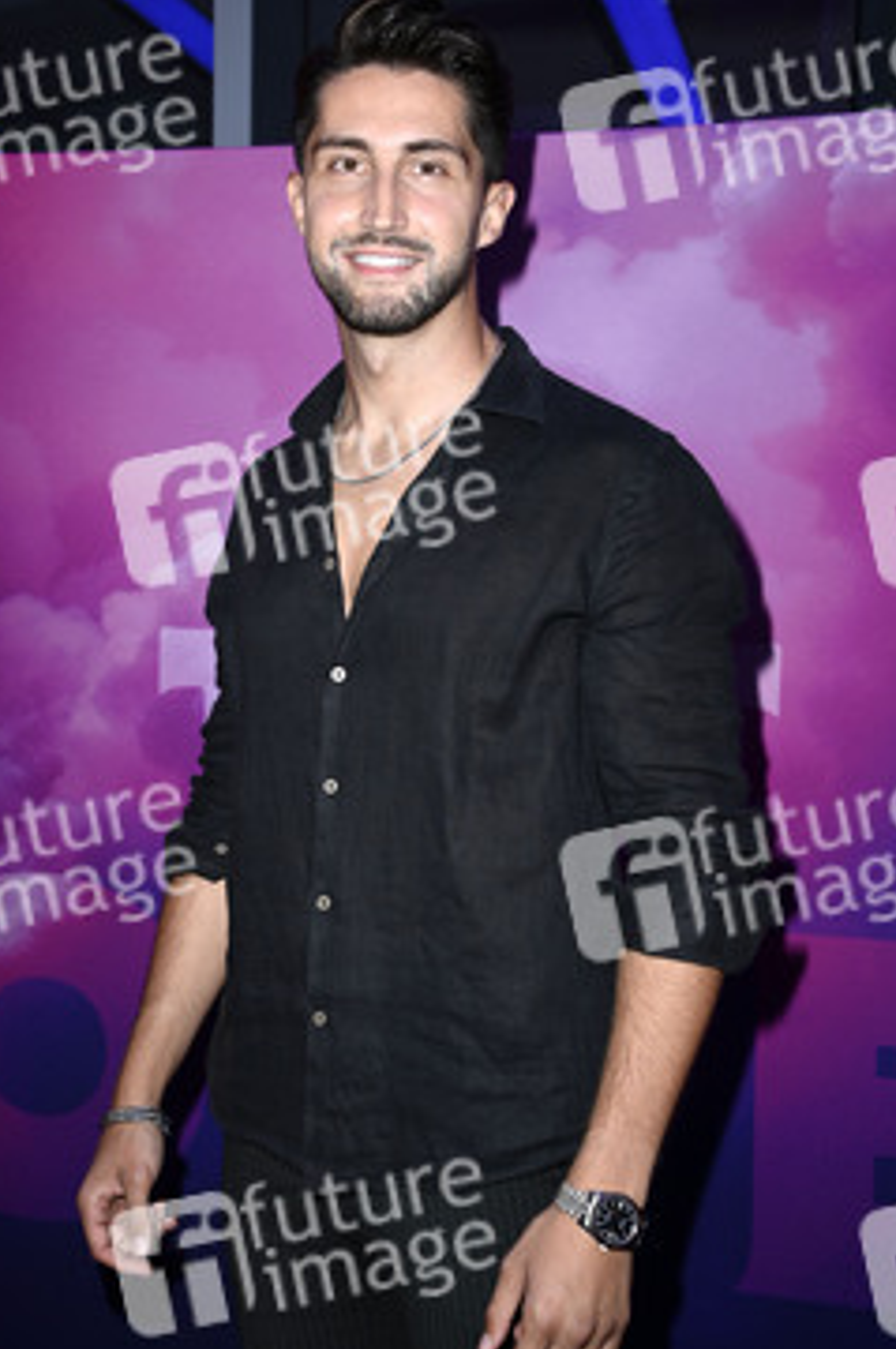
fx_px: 1872
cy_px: 686
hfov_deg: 26.9
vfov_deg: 39.6
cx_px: 412
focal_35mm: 50
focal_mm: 45
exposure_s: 1/250
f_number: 5.6
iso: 500
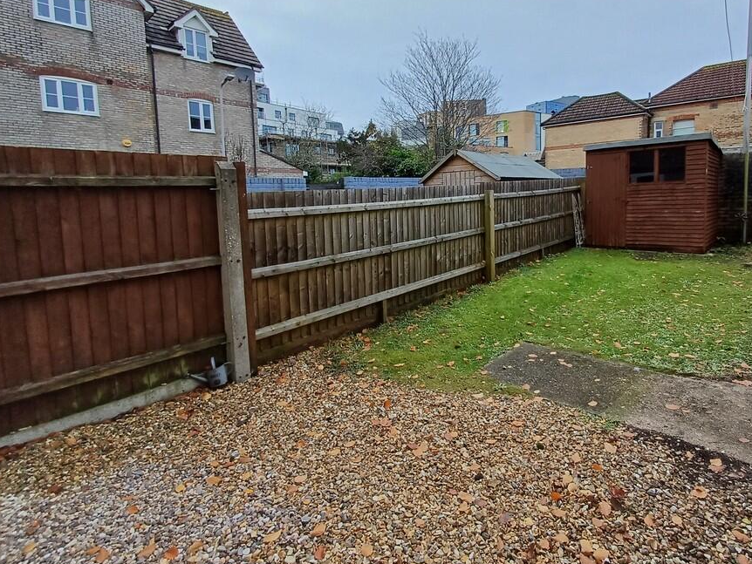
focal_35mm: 19
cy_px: 239
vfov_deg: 68.3
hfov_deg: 83.9
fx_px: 413
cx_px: 439
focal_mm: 1.64
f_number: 2.2
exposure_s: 1/100
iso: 50
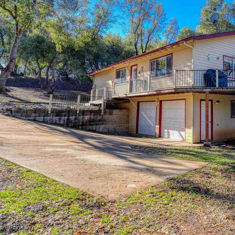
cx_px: 205
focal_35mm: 28
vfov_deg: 55.8
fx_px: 215
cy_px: 74
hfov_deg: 51.6
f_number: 5.6
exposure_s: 1/125
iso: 100
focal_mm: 15
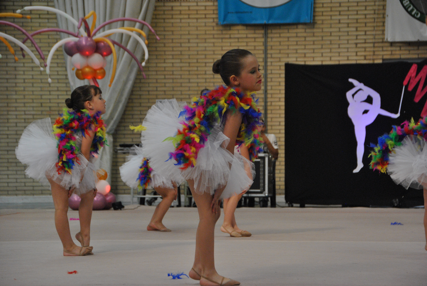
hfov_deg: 15.9
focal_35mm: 129
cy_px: 143
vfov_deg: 10.7
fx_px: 1532
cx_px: 214
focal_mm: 86
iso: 800
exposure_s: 1/320
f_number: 5.3
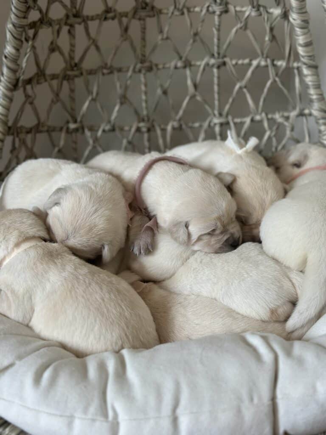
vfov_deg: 39.7
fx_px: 603
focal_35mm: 48
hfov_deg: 30.3
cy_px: 218
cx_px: 163
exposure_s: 1/60
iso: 100
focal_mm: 6.86
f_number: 1.78
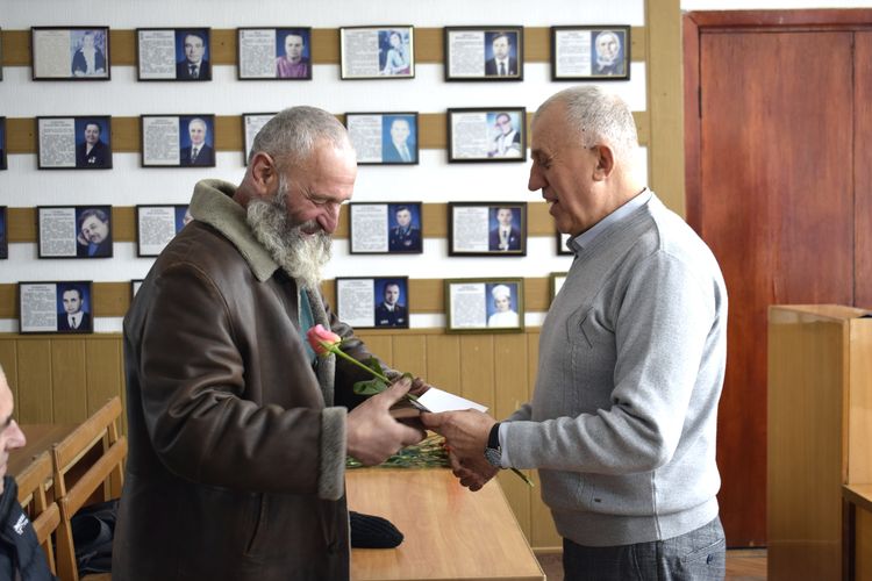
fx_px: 1381
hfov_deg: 35.1
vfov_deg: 23.8
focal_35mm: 57
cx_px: 436
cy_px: 290
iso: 400
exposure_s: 1/60
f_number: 4.8
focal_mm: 38
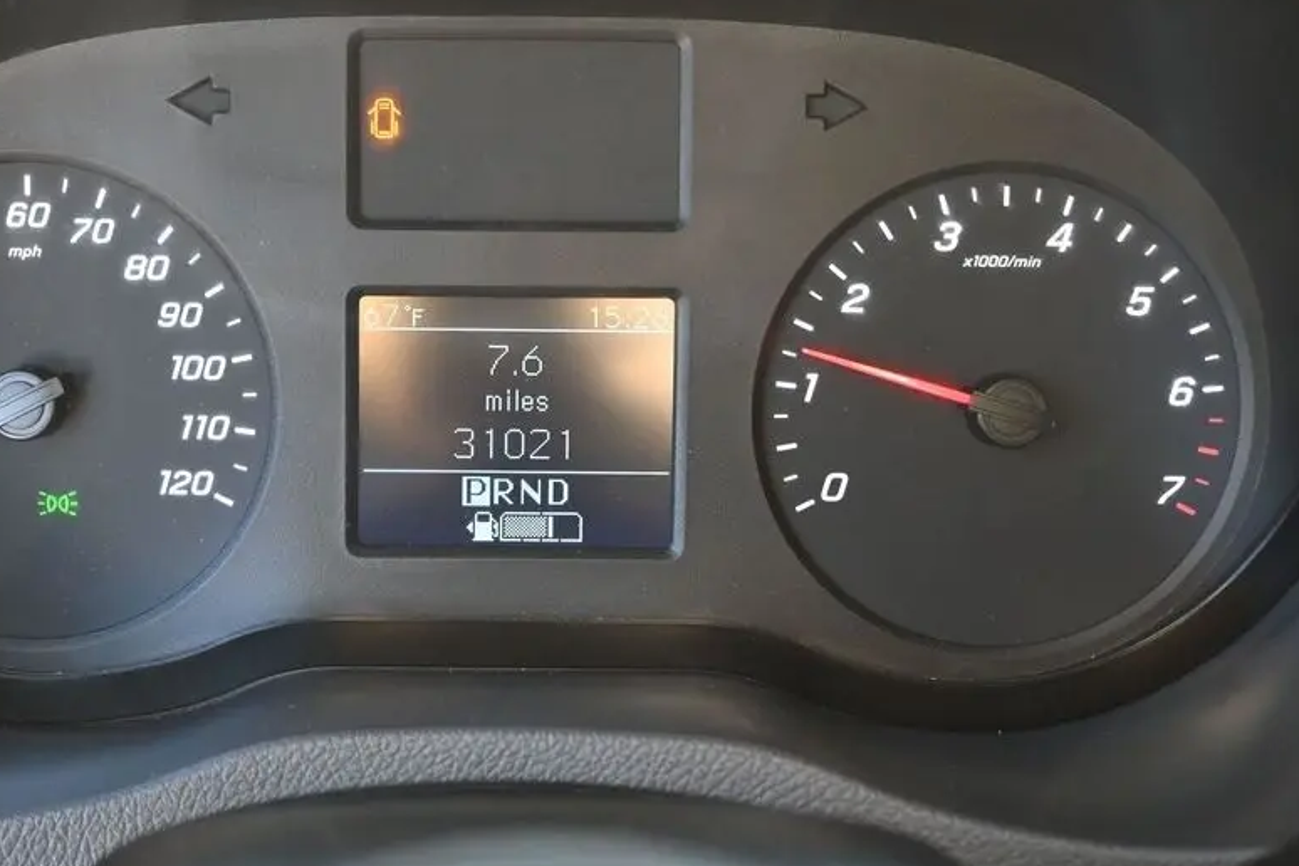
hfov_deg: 42.8
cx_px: 514
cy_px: 417
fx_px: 1647
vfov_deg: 29.4
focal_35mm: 46
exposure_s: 1/125
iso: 900
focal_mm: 23
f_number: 4.2
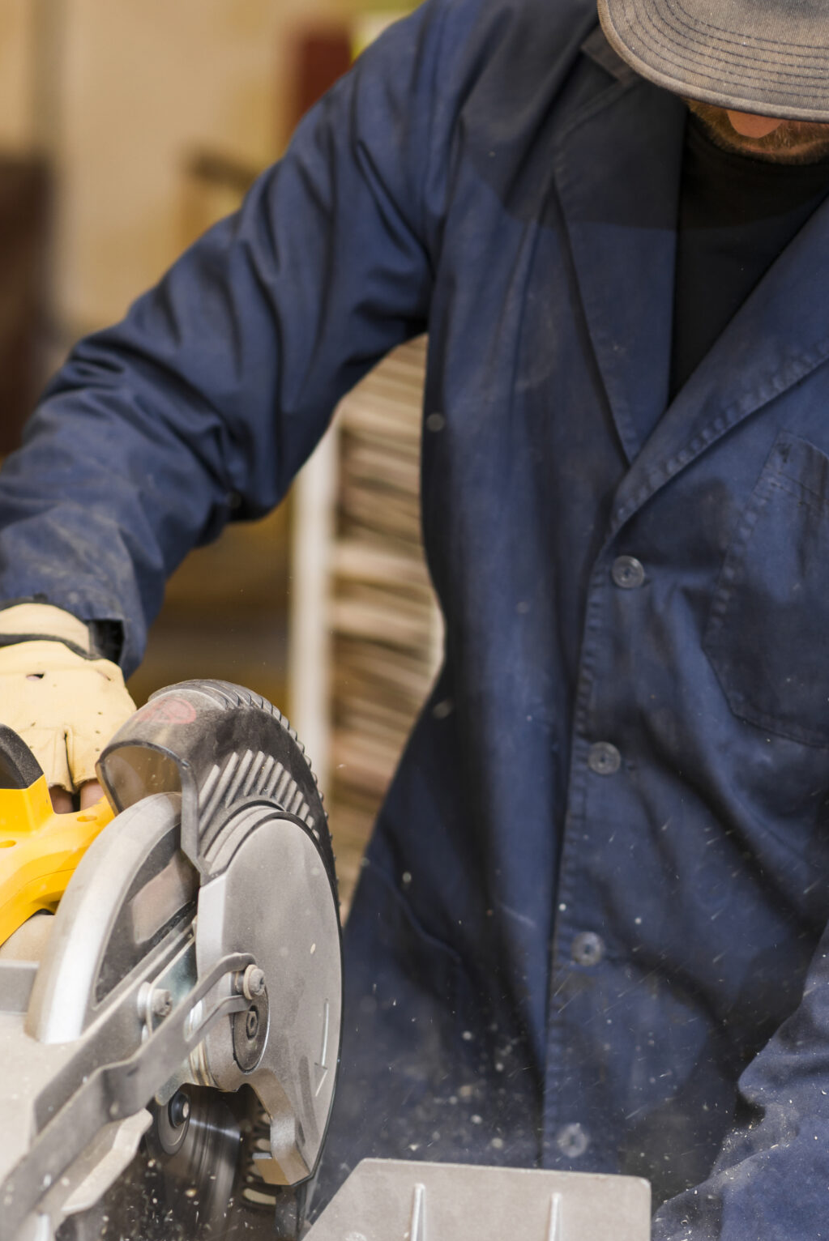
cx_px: 556
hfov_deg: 9.7
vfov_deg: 14.4
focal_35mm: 142
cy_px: 634
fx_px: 4899
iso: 320
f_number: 2.8
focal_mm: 85
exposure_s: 1/160
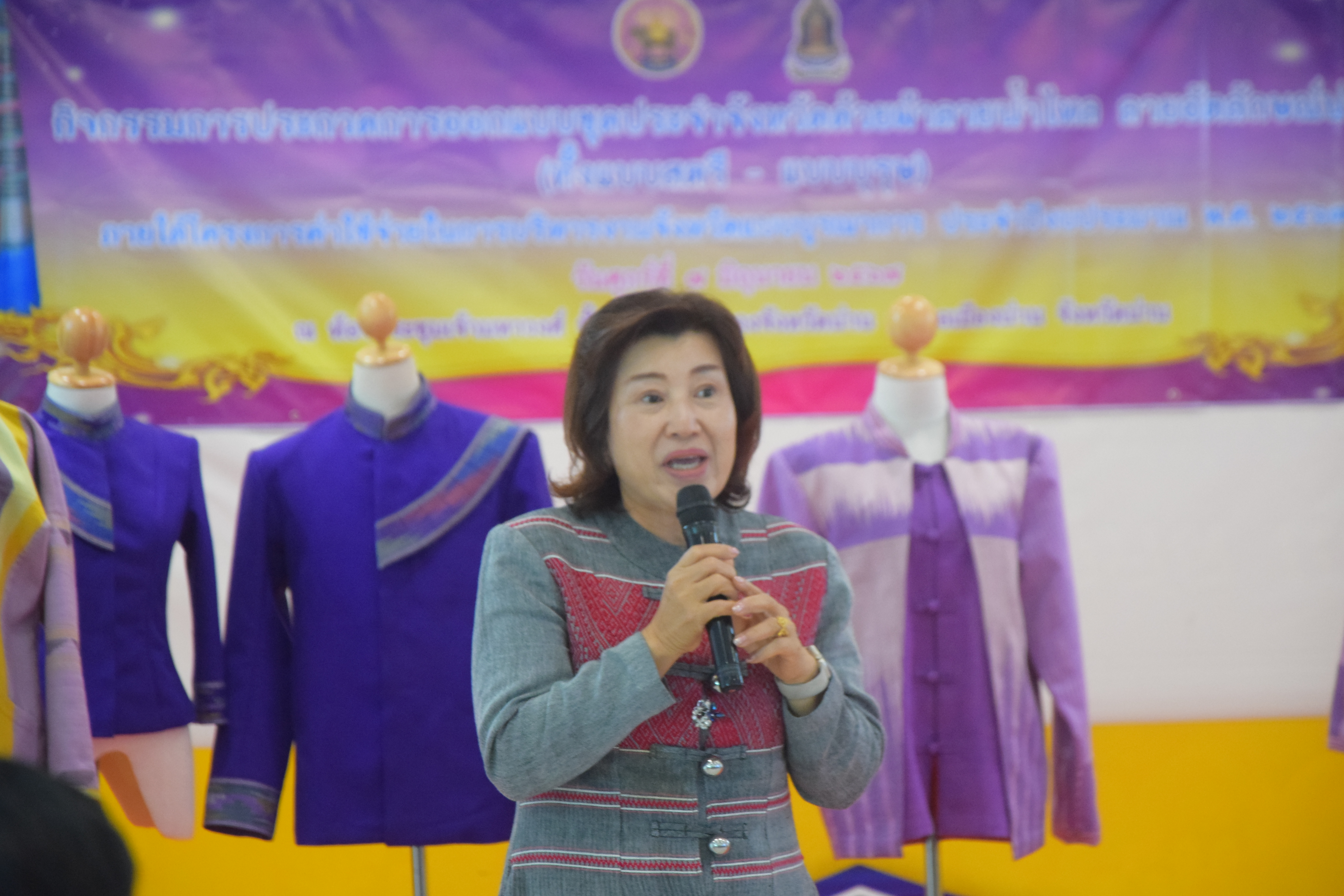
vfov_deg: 8.7
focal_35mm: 158
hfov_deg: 13.0
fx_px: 5881
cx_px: 672
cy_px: 448
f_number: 5.6
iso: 2500
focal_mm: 105
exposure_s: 1/100
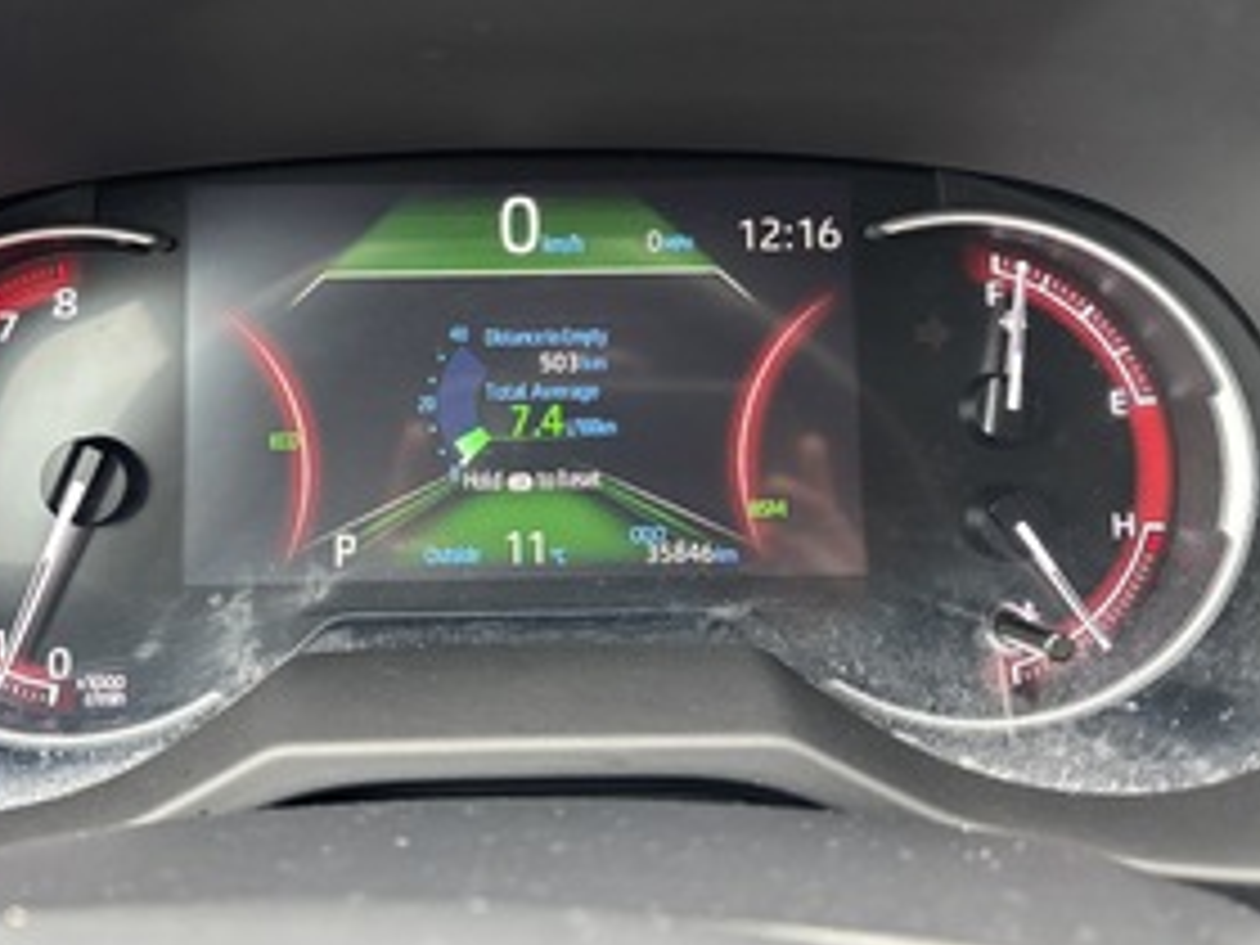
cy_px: 295
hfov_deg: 47.6
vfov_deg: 36.3
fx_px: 1420
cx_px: 518
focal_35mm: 39
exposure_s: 1/49
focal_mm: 5.96
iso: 320
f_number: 1.6
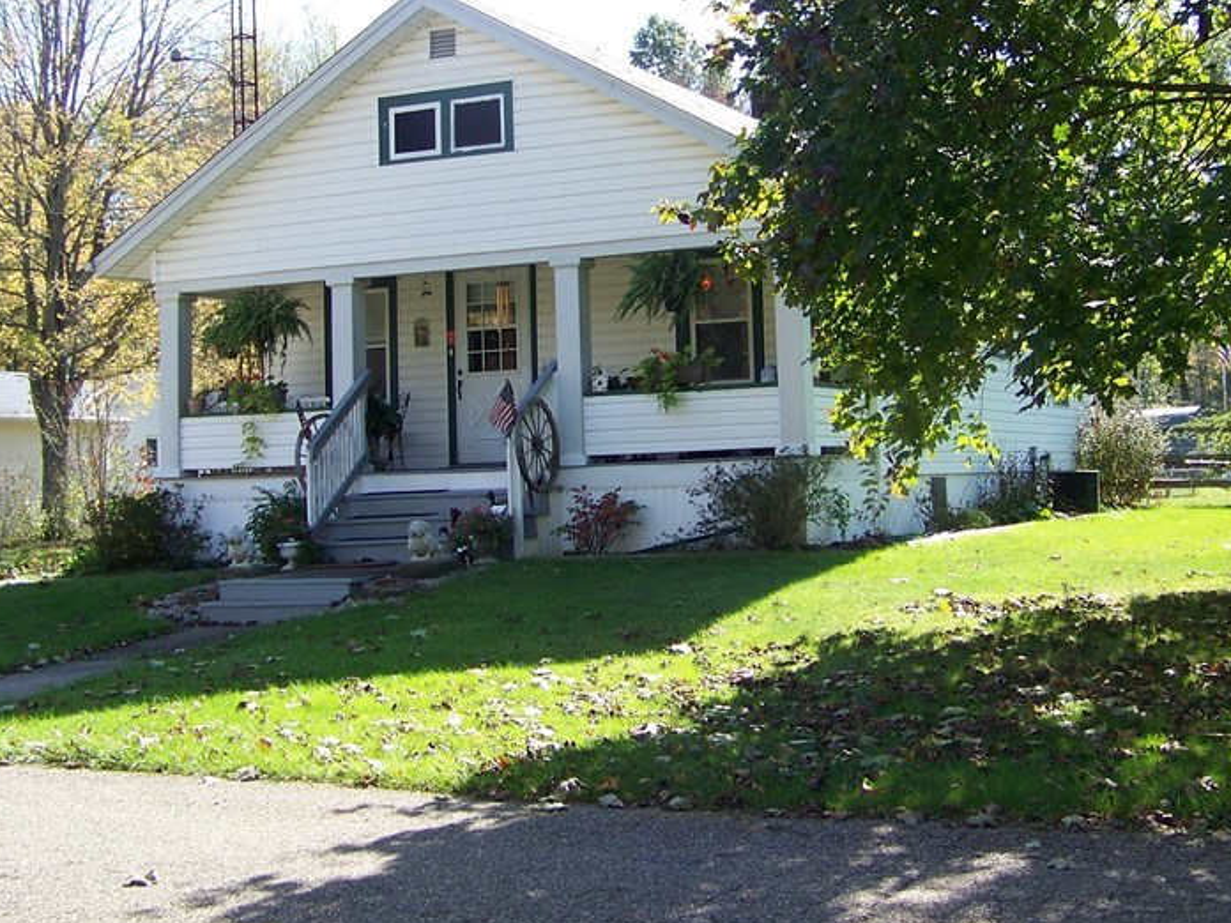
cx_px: 679
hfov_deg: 36.1
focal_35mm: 53
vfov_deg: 27.4
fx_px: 1885
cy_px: 352
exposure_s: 1/250
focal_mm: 5.85
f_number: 2.8
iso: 64
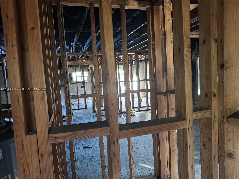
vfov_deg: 54.9
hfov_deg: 69.4
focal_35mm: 25
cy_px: 90
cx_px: 120
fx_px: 173
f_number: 1.8
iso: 250
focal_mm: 4.69
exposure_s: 1/40
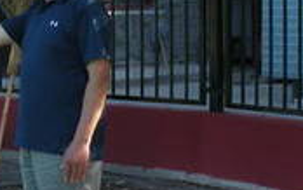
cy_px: 77
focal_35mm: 128
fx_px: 1058
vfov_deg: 10.3
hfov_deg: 15.3
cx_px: -117
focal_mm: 5.8
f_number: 2.8
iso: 50
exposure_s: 1/152
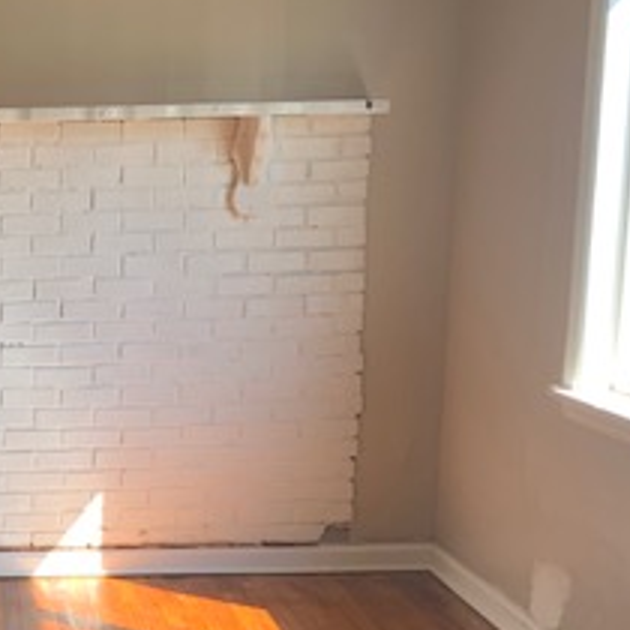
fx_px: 1441
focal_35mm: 70
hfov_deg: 23.3
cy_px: 510
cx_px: -42
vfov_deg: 24.2
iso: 40
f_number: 1.8
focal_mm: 4.25
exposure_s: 1/122
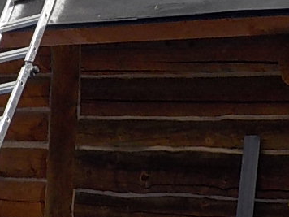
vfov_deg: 10.9
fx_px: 1127
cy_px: 15
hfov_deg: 14.4
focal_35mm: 135
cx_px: 4
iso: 125
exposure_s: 1/1250
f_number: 3.3
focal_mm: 4.1
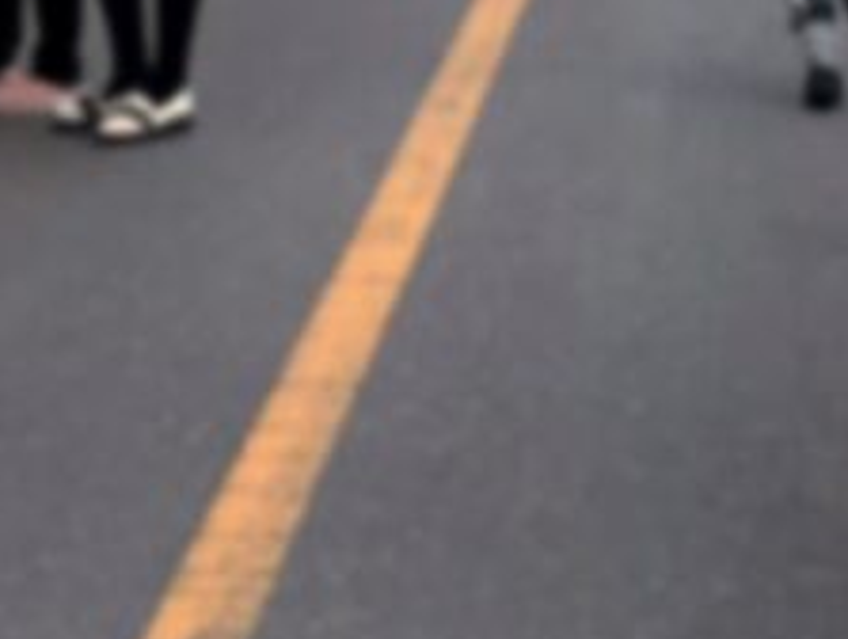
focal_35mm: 149
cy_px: -795
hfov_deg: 13.2
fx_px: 3656
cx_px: 635
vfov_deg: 9.1
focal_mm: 4.25
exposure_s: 1/546
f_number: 1.8
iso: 25
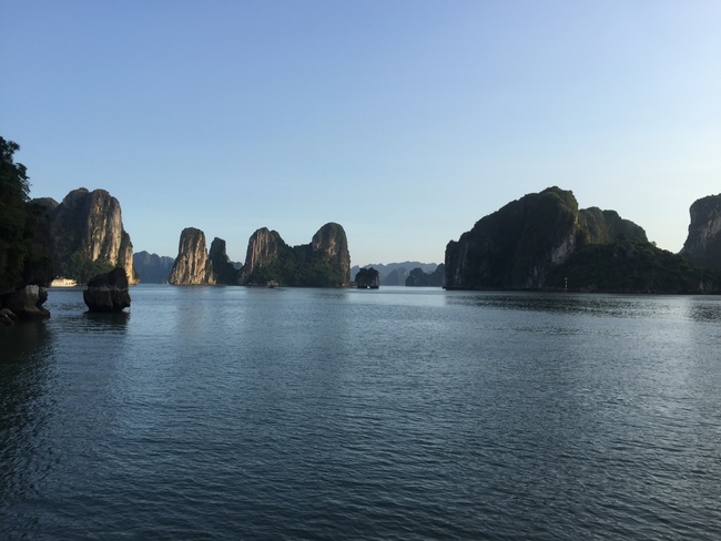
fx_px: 604
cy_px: 270
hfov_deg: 61.6
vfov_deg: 48.3
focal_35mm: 29
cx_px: 360
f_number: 2.2
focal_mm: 4.15
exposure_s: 1/898
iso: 32
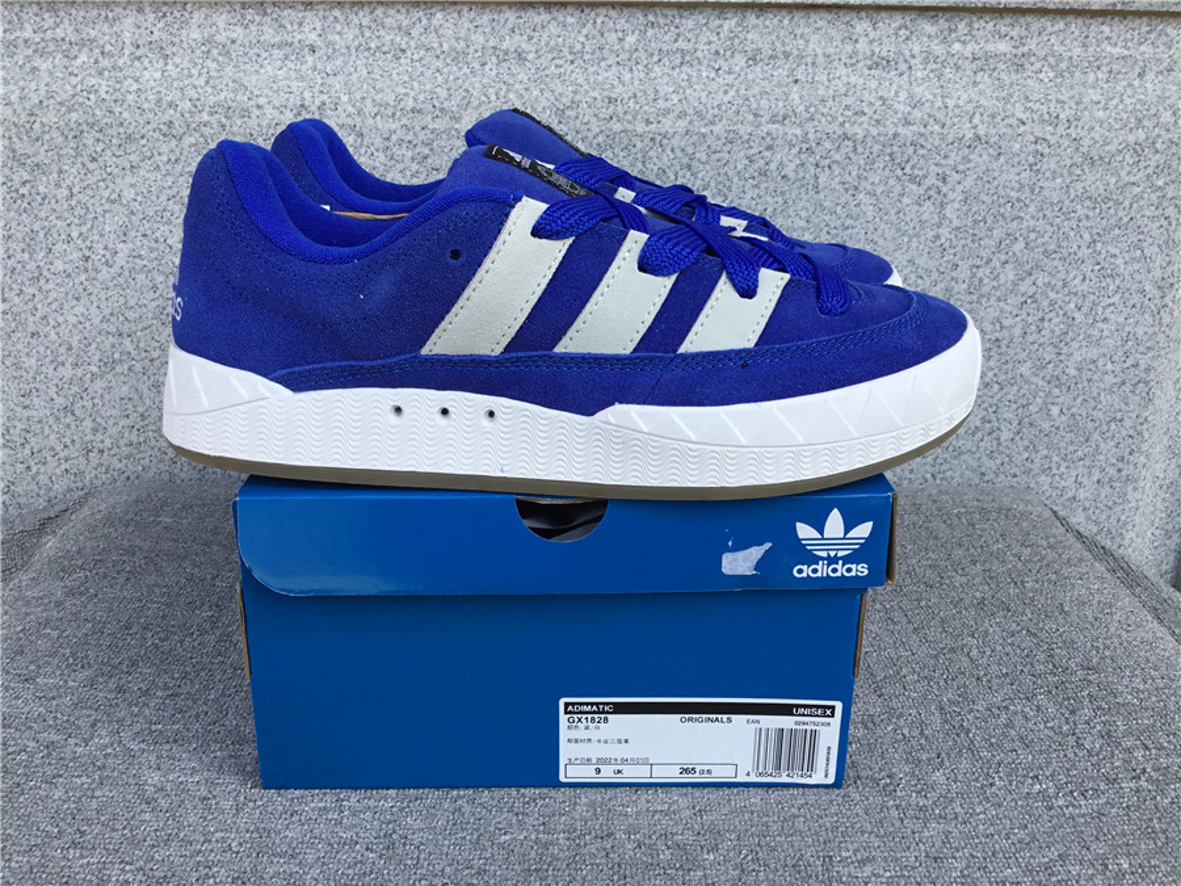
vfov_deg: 45.4
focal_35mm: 31
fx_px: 1058
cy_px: 443
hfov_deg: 58.4
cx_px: 590
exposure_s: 1/344
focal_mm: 3.3
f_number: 2.4
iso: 25
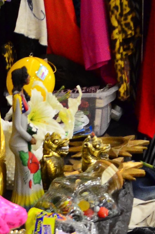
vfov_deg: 15.6
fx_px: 811
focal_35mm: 125
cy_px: 307
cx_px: -80
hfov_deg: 10.5
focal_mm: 18
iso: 2500
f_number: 3.5
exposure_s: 1/160
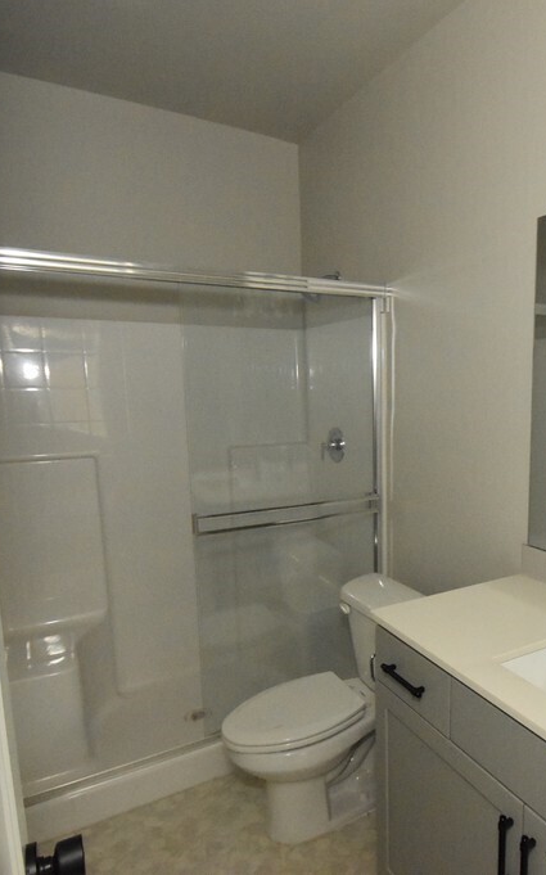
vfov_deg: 77.2
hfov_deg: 50.4
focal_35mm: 23
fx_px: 548
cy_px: 438
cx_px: 420
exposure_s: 1/60
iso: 6400
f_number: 4
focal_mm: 10
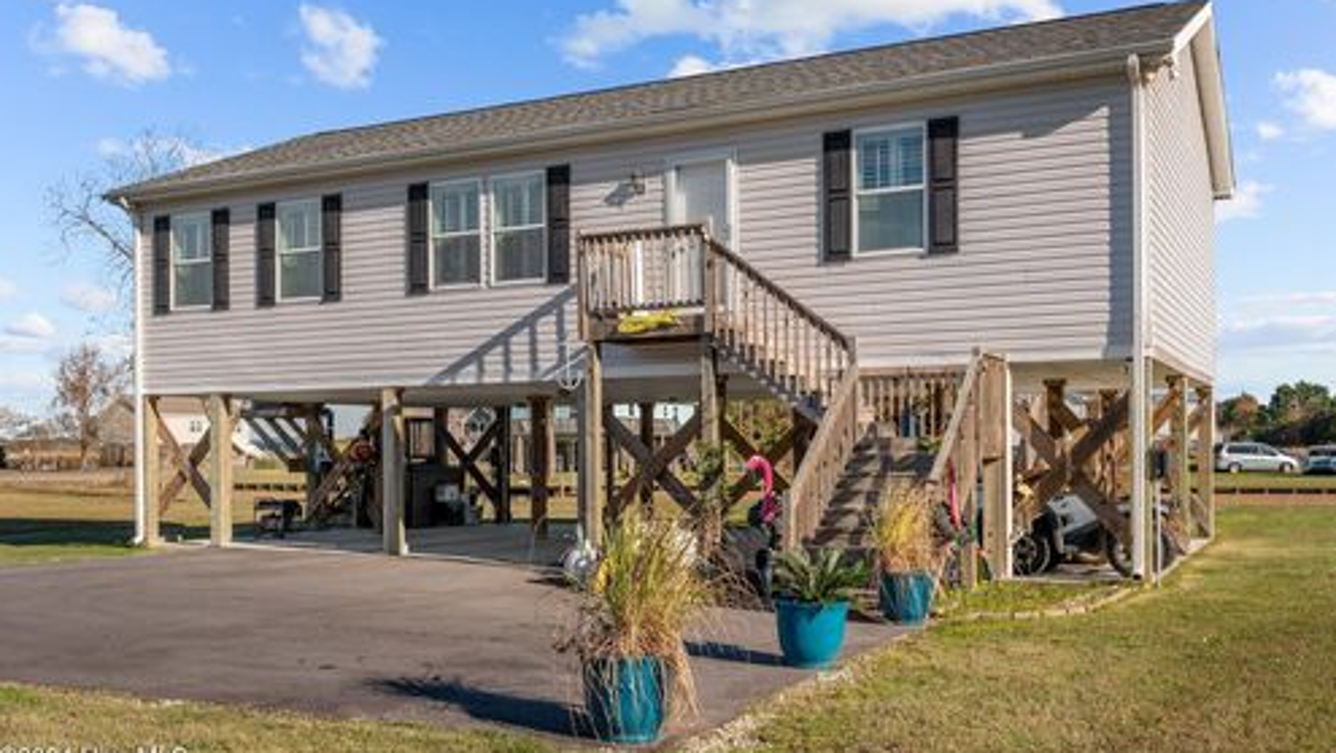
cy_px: 350
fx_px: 1311
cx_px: 669
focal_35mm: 37
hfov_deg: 54.0
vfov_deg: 32.0
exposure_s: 1/800
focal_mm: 35
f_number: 8
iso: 250
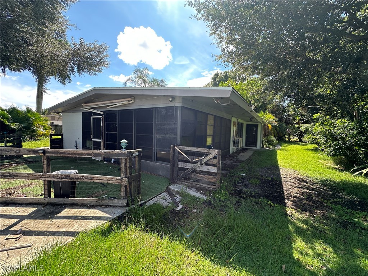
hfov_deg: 102.1
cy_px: 138
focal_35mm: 14
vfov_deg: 85.7
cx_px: 184
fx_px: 149
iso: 40
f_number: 2.2
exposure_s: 1/332
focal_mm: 2.22
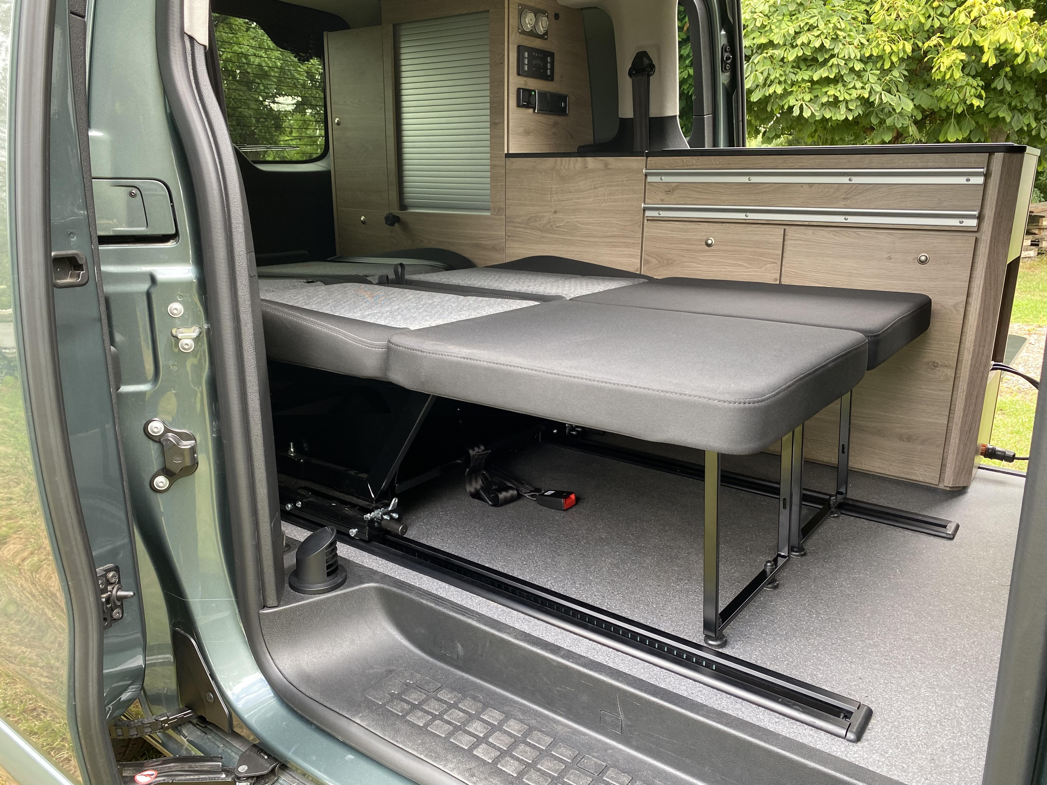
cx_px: 524
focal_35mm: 26
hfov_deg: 67.3
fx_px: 786
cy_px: 392
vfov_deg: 53.1
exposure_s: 1/121
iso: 80
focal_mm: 4.25
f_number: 1.8
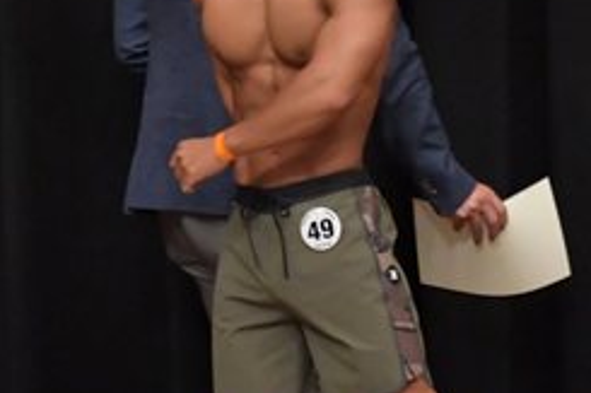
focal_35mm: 758
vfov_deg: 1.8
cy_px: 239
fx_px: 12435
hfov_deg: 2.7
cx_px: 156
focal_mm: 160
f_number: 5.6
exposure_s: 1/400
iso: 6400
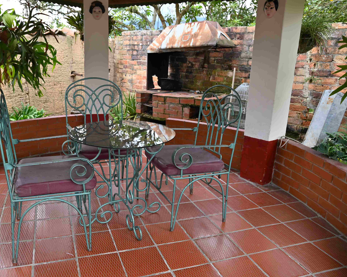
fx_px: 288
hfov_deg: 61.6
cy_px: 140
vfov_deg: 51.5
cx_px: 137
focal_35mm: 28
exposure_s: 1/250
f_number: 4
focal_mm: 24
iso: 200
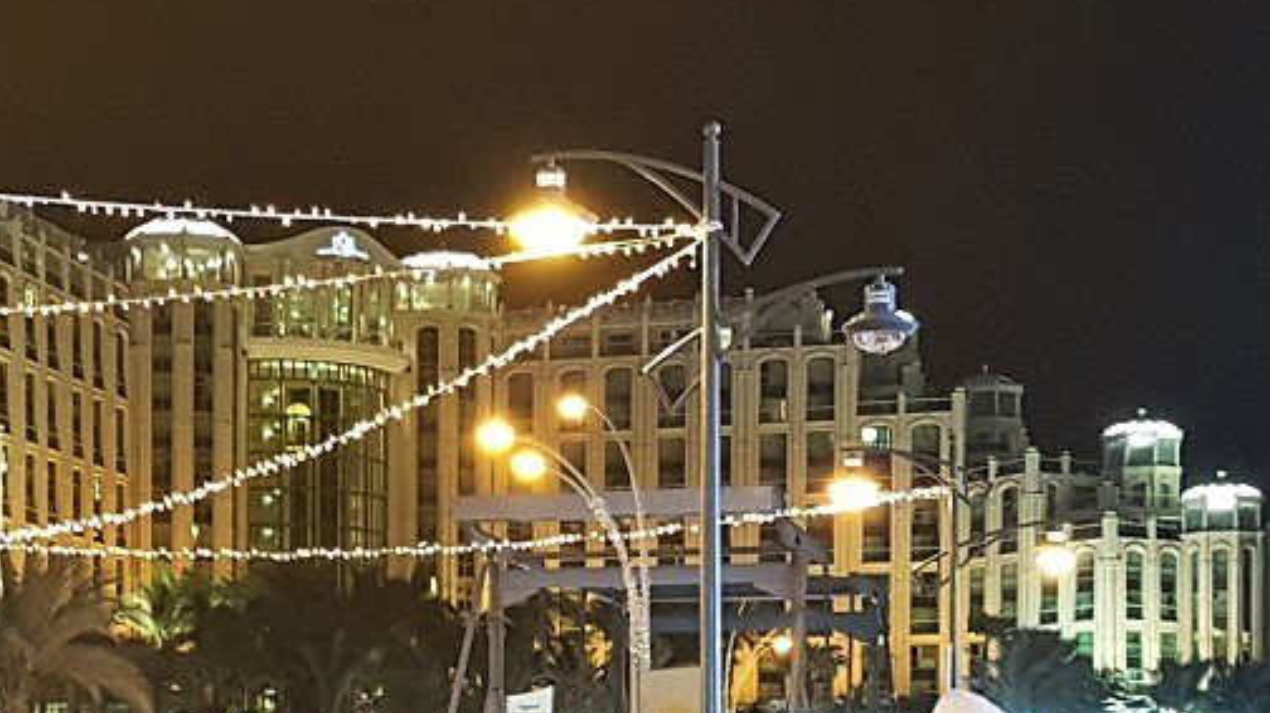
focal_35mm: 45
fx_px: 1515
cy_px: 698
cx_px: 411
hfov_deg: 44.7
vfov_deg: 25.3
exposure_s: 1/17
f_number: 1.7
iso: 200
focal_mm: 4.2
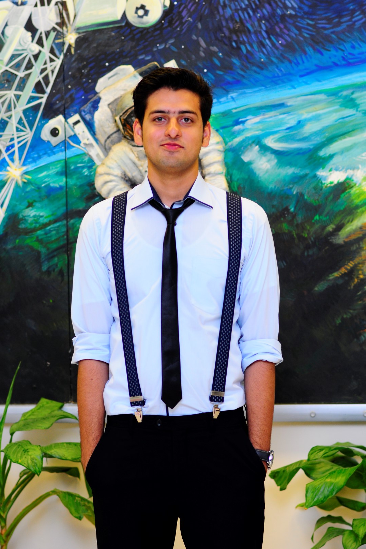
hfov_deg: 10.7
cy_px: 275
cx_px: 183
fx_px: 1960
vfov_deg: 15.9
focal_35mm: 129
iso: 400
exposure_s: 1/100
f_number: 2.8
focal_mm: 85
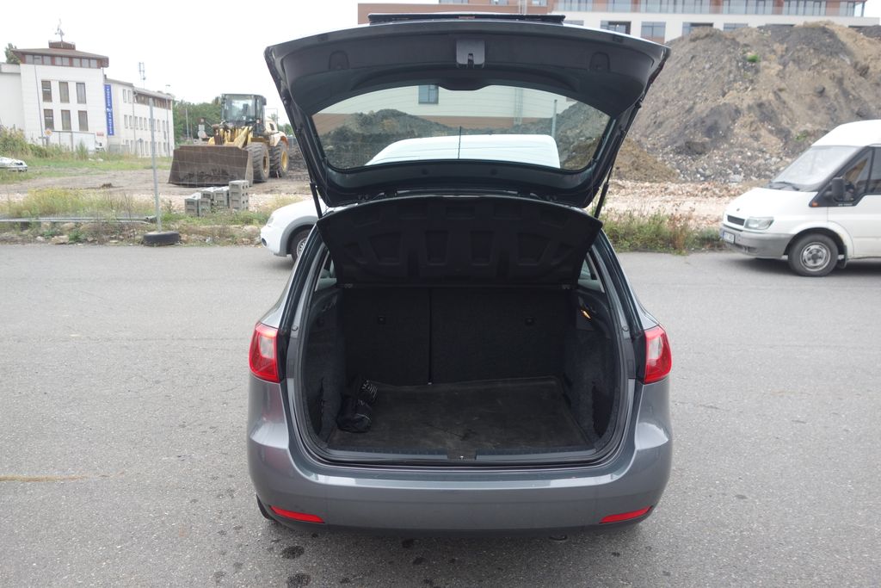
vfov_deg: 46.4
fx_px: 685
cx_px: 440
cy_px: 294
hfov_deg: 65.5
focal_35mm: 28
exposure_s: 1/100
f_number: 3.5
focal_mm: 10.4
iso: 125
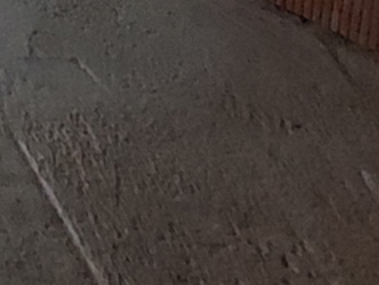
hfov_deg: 16.3
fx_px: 865
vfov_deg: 12.7
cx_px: -453
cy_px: -464
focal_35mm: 79
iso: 640
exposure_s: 1/17
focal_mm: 1.74
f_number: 2.2
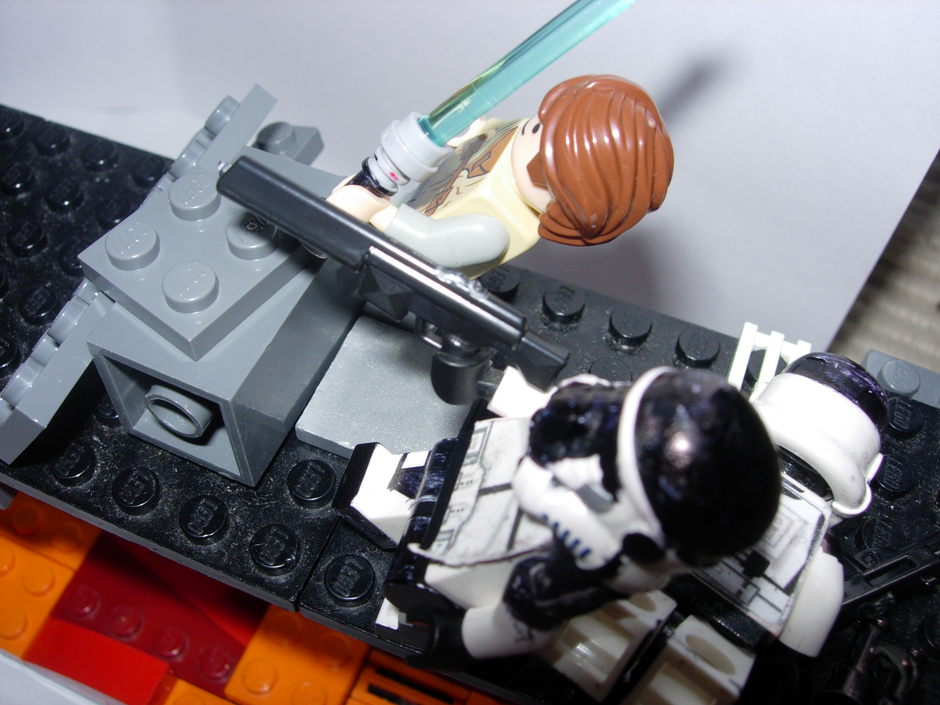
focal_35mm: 38
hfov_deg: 49.0
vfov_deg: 37.7
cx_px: 470
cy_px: 352
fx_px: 1032
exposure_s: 1/64
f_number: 4.8
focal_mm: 7.8
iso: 79
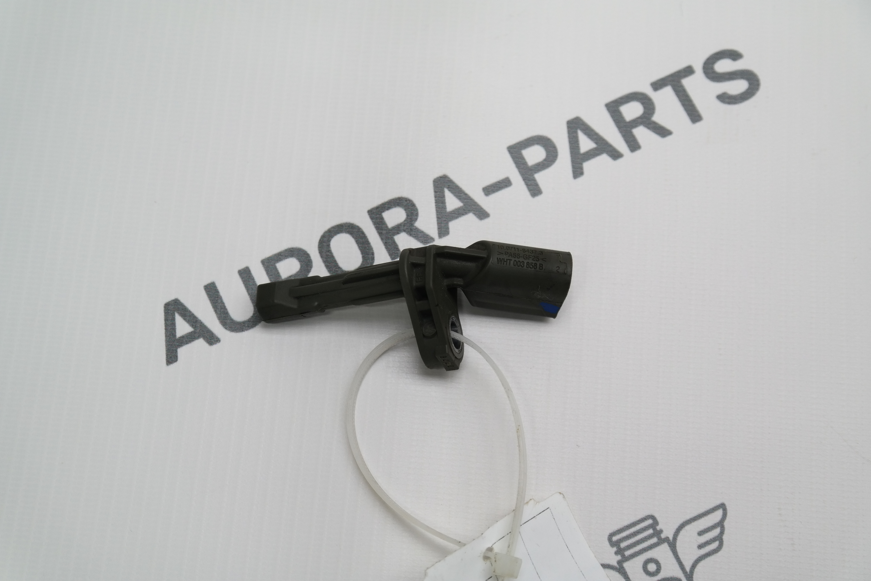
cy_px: 290
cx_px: 436
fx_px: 1548
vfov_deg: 21.2
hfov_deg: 31.4
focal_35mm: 64
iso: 200
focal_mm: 42
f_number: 5
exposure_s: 1/60
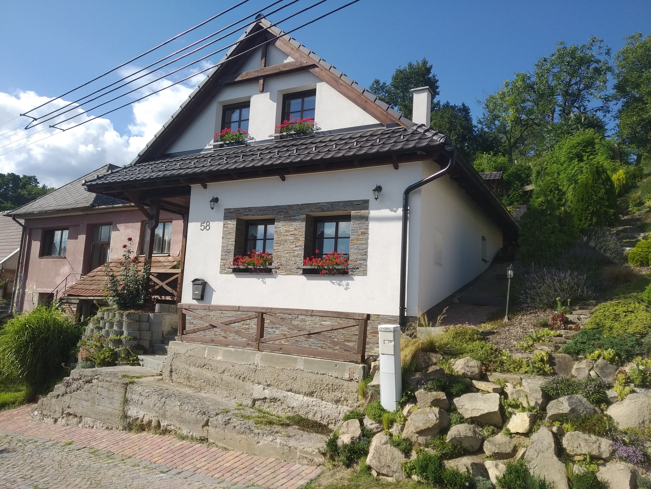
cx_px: 326
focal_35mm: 26
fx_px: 489
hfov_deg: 67.3
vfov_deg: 53.1
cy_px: 244
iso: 100
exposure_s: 1/1158
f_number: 2.2
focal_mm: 3.82
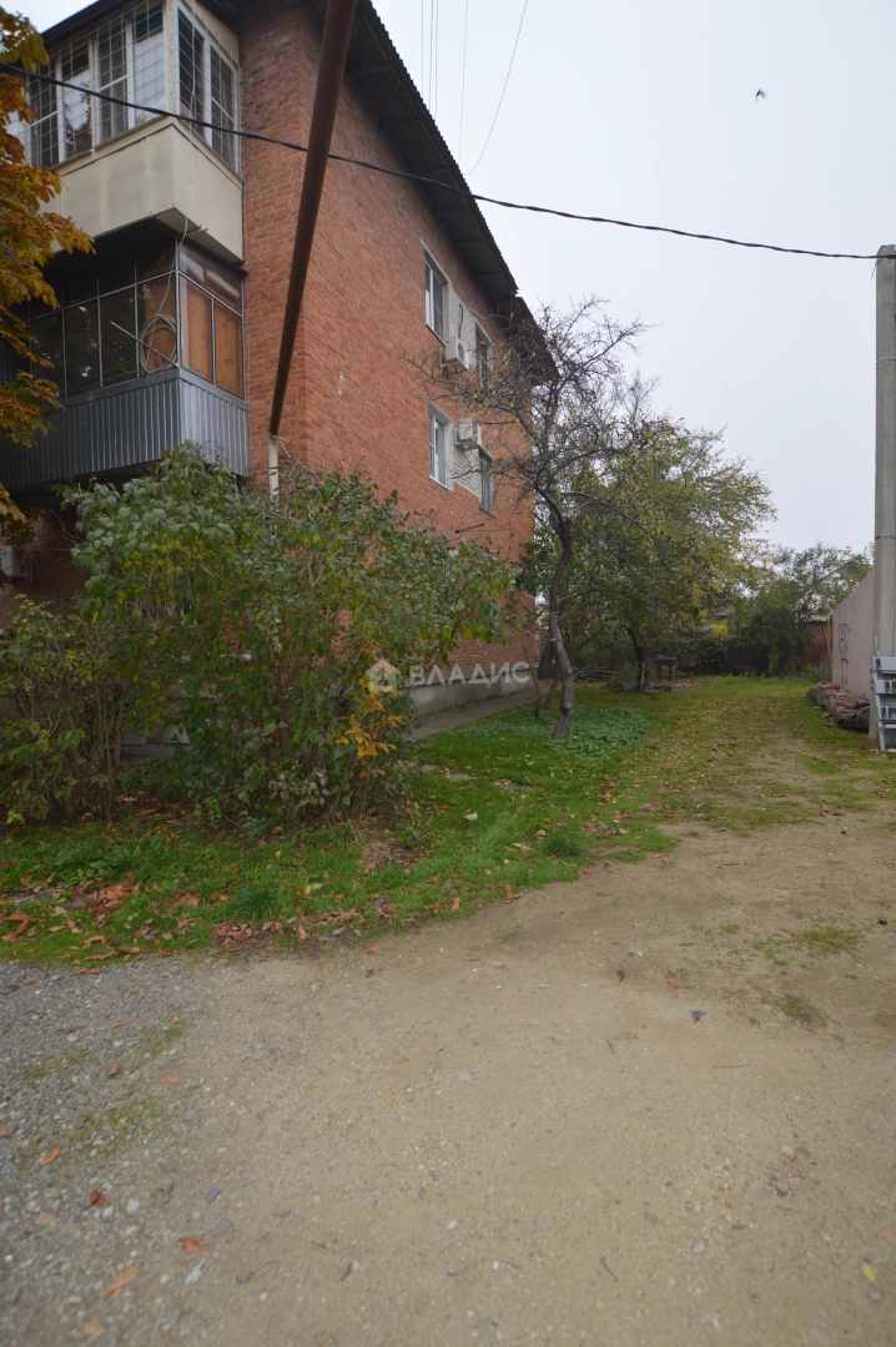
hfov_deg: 72.0
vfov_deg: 95.0
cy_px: 674
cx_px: 448
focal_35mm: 16
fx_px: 617
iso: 100
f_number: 4.5
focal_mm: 11
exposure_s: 1/200
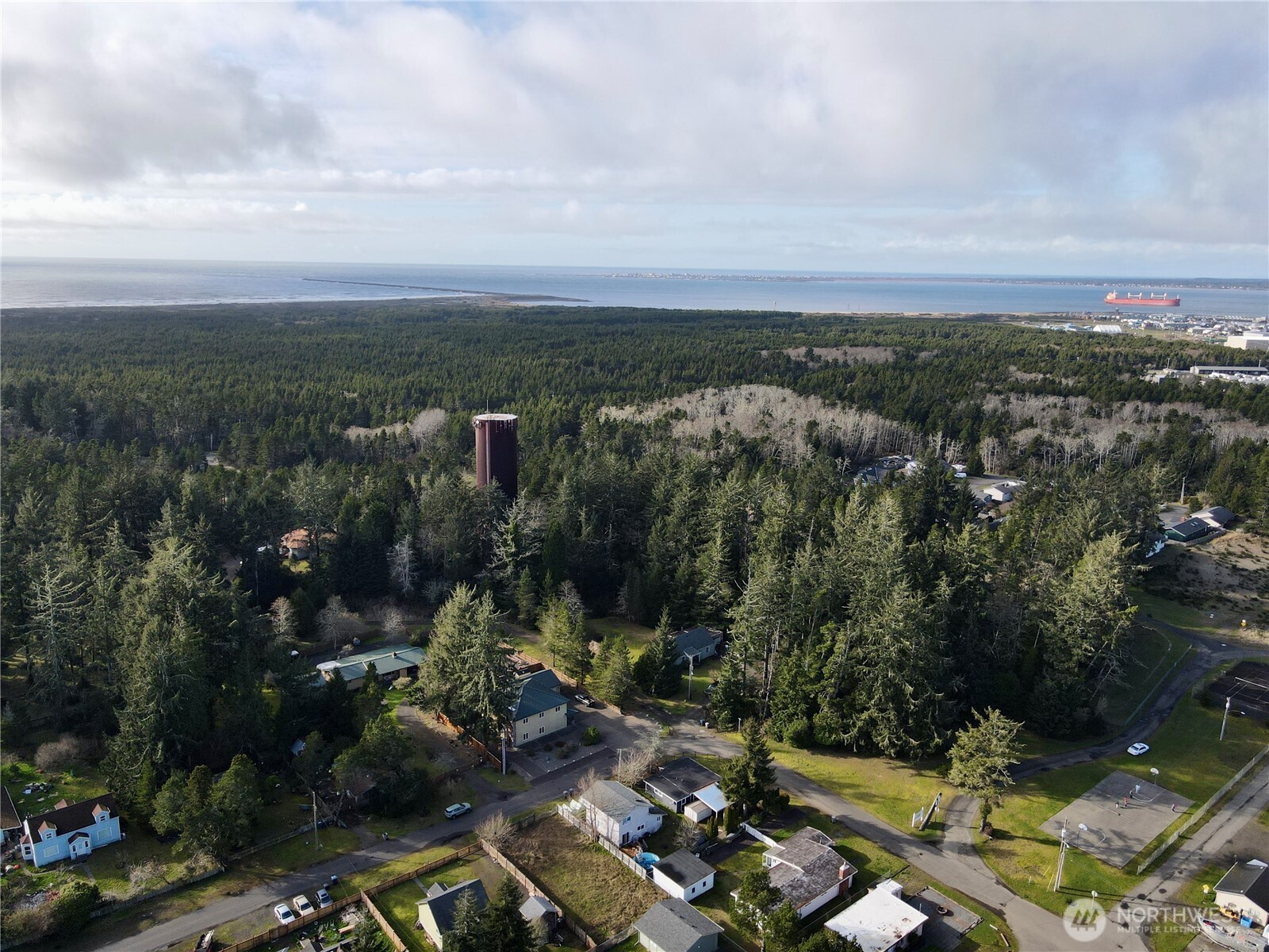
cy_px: 476
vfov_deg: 56.8
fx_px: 880
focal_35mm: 24
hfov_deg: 71.6
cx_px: 634
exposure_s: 1/500
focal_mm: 4.5
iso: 100
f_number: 2.8
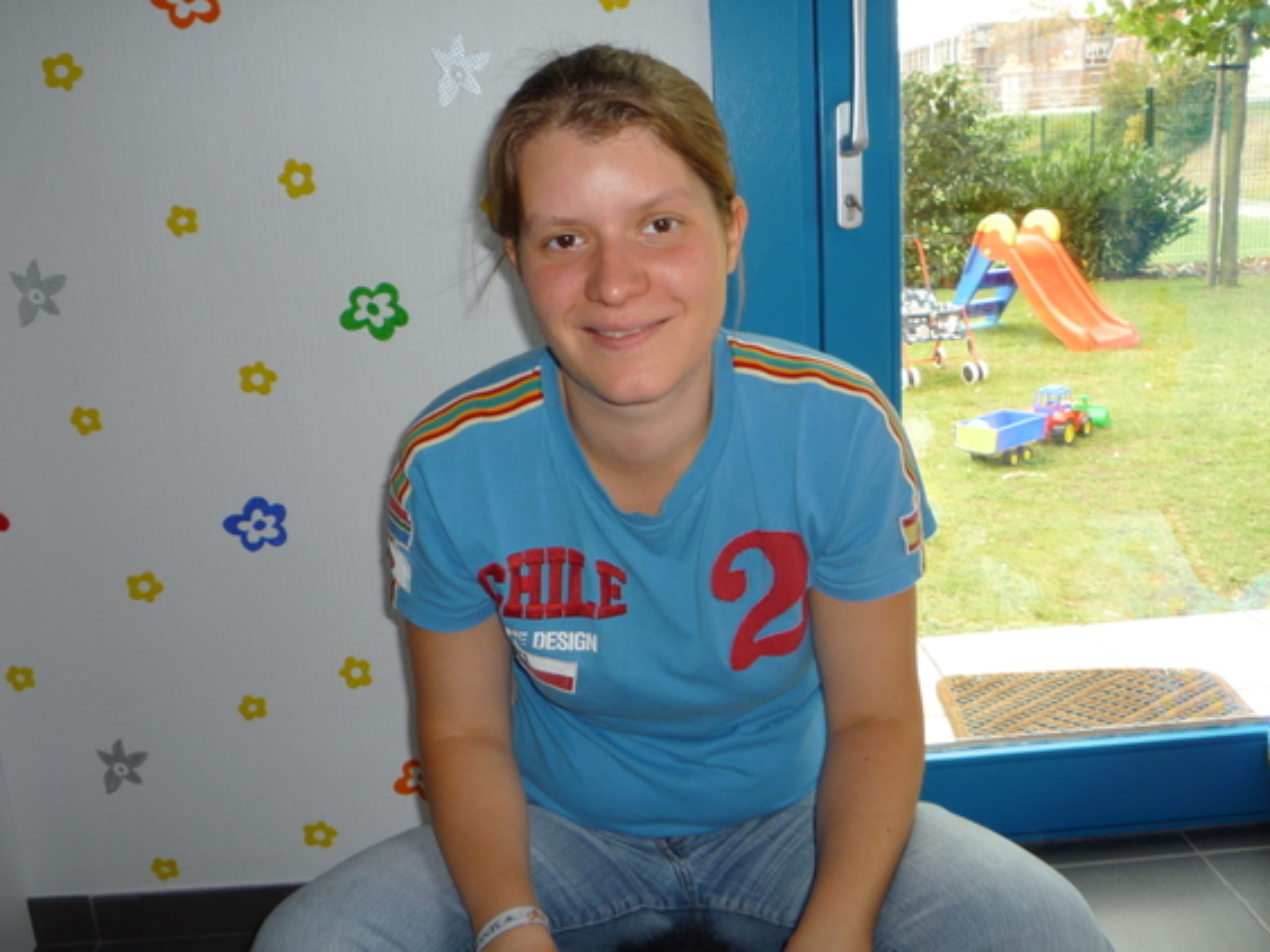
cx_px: 636
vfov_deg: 44.1
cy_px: 456
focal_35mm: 32
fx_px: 1174
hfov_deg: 56.8
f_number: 3.3
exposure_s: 1/30
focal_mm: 5.2
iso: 100
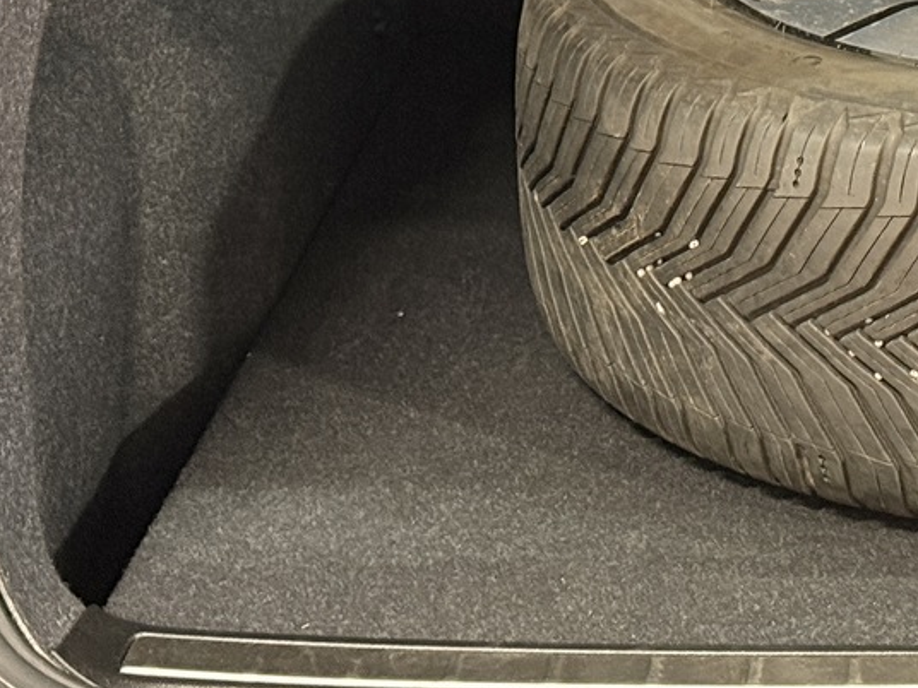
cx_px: 1165
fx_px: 3421
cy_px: -166
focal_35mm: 129
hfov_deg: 14.7
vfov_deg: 11.2
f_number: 1.78
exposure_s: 1/40
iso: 500
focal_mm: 6.76
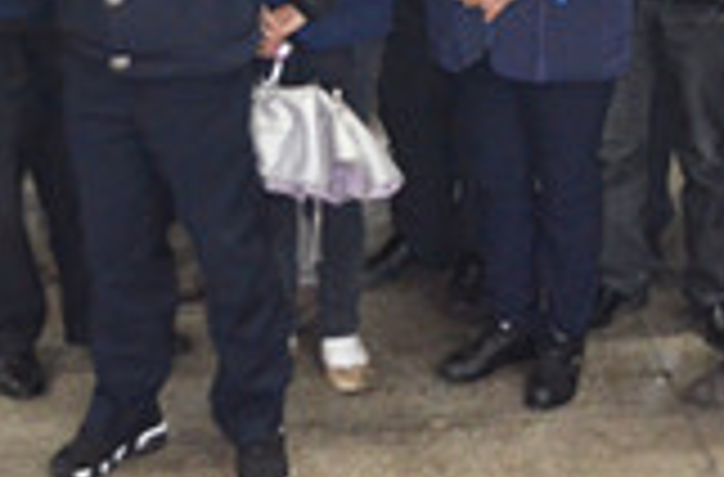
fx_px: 2604
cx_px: 697
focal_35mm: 130
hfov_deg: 15.6
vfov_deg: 10.1
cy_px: -281
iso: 3200
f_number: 4.2
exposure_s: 1/10
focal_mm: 26
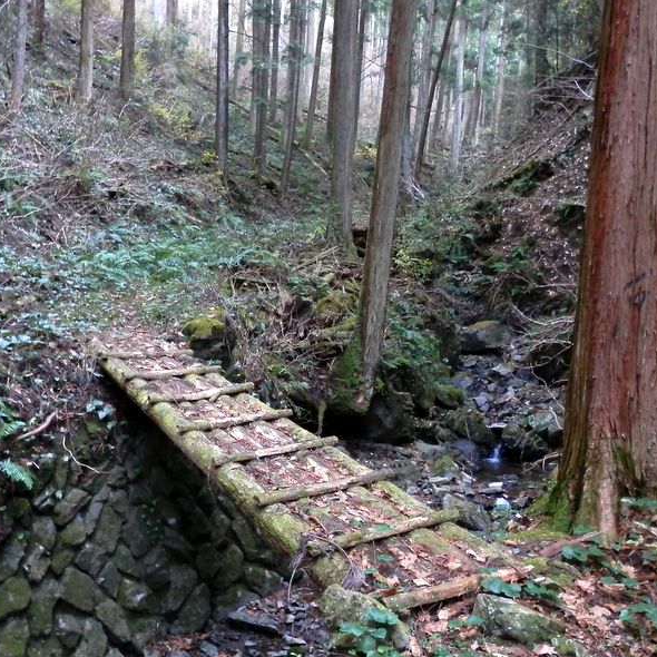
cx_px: 379
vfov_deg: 54.0
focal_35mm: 30
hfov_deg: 53.8
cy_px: 332
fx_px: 644
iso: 250
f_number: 3
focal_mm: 4.5
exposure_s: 1/4
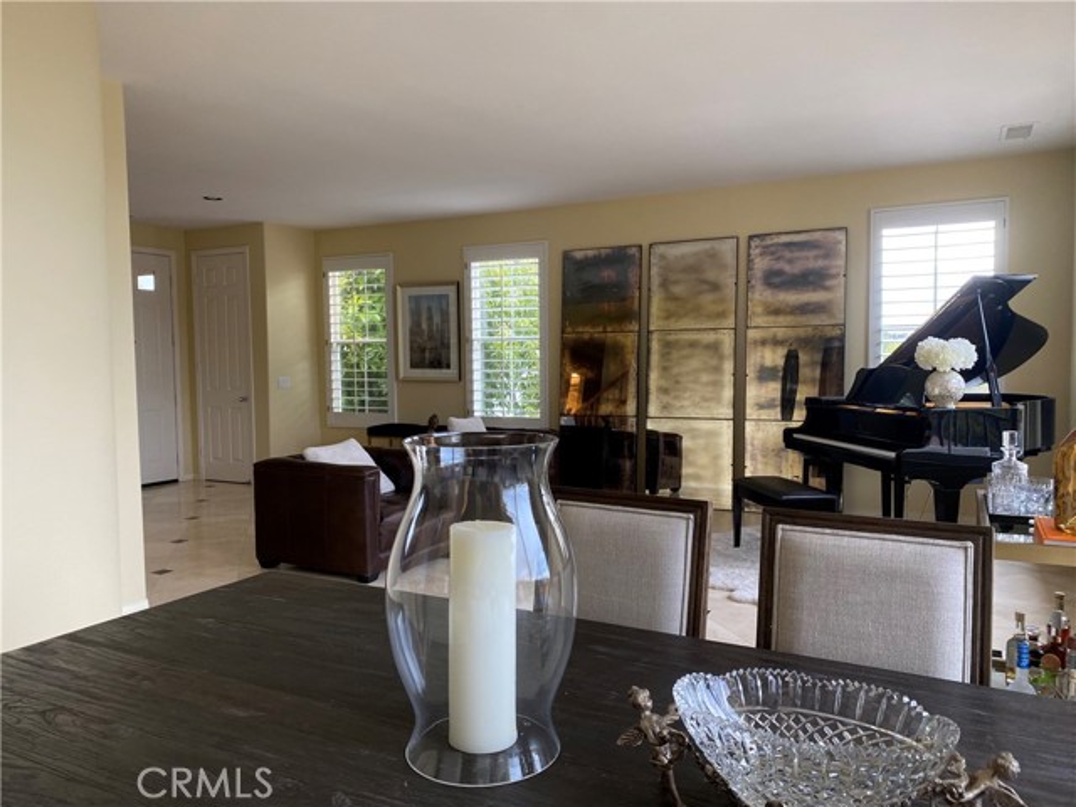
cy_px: 404
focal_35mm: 26
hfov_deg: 67.3
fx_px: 808
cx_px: 538
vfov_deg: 53.1
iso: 100
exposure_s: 1/121
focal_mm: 4.25
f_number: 1.8
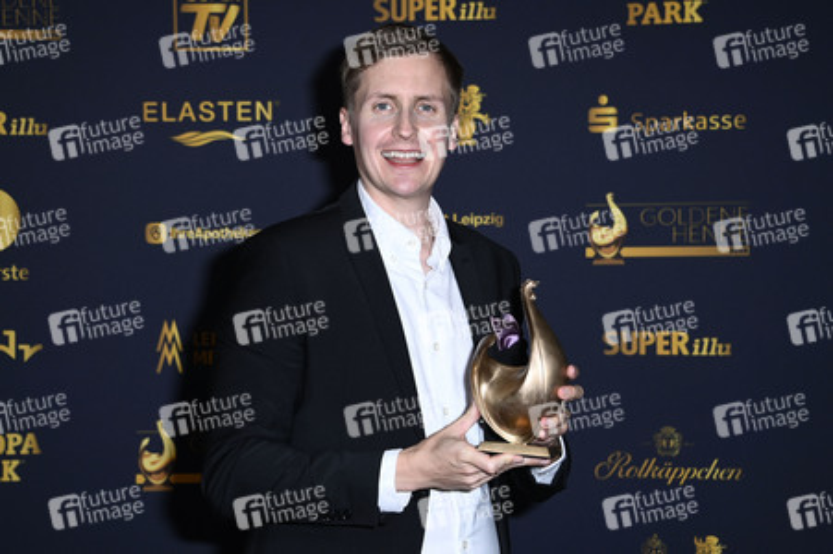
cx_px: 416
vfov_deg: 19.4
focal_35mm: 70
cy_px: 277
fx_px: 1618
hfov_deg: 28.9
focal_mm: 70
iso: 500
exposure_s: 1/250
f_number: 5.6
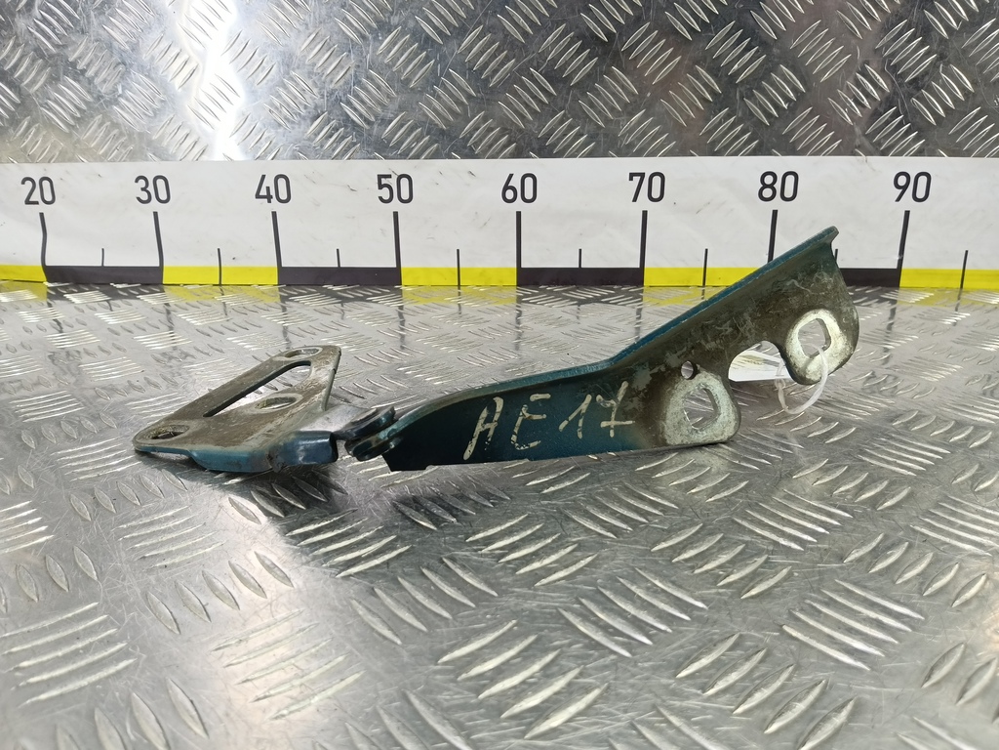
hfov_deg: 73.9
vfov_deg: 58.9
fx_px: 664
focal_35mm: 23
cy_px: 375
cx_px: 500
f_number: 1.6
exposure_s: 1/50
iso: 141
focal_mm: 4.11
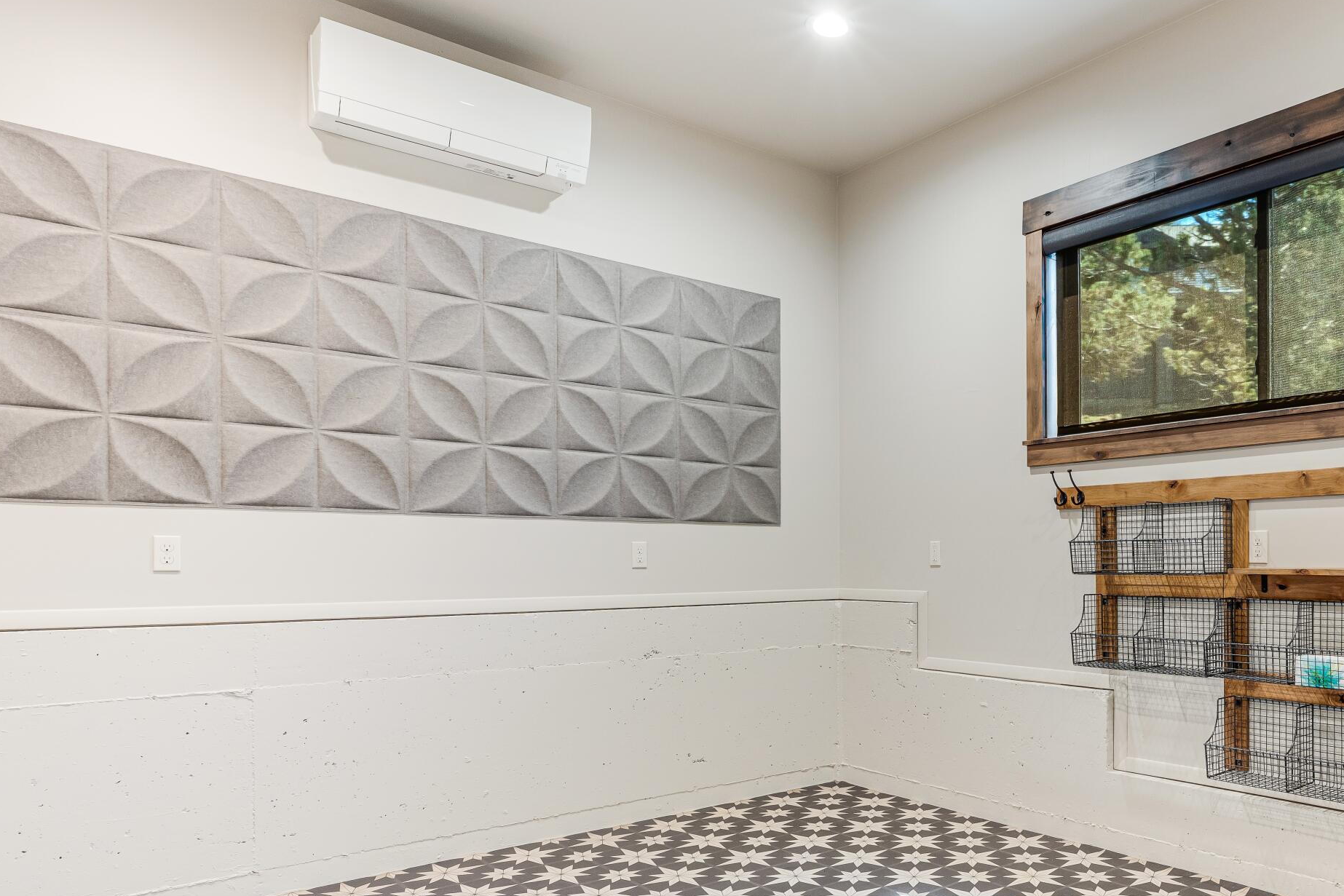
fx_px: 971
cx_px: 949
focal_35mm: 26
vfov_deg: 49.0
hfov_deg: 66.5
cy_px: 567
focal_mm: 16
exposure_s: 1/8
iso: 640
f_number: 9
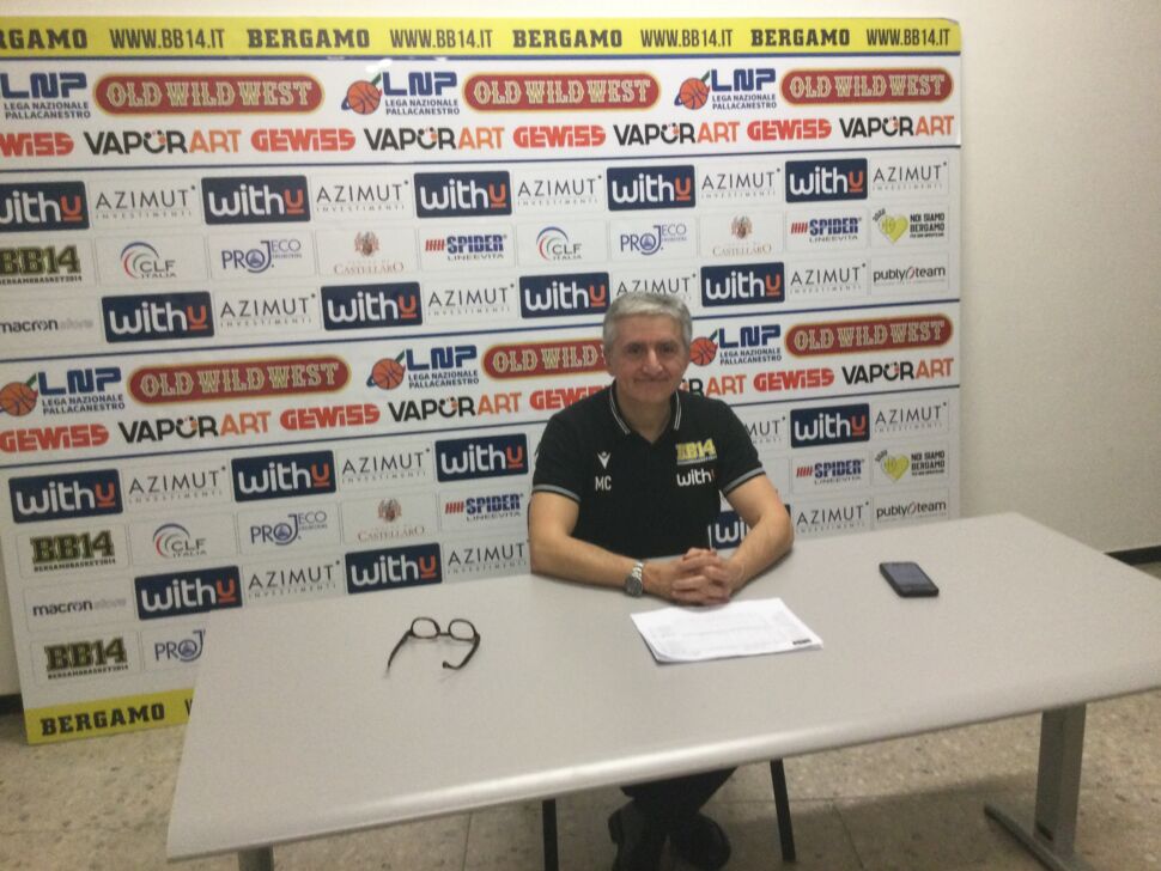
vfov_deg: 45.5
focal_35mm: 31
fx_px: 1040
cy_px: 436
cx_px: 580
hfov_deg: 58.3
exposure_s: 1/33
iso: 125
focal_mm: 3.3
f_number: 2.4
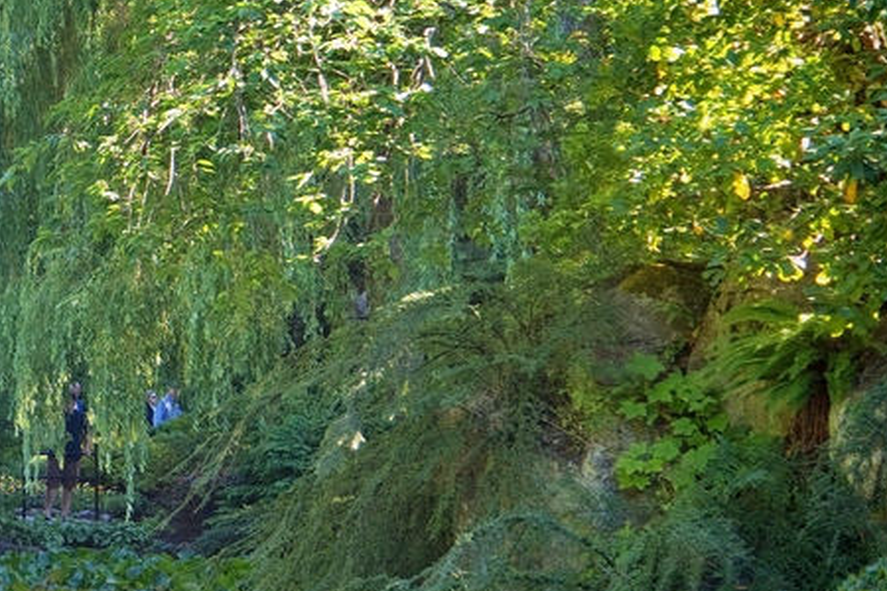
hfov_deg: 10.8
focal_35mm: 185
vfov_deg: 7.4
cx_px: -349
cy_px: 75
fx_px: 4558
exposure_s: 1/125
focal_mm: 65
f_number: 4
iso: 450
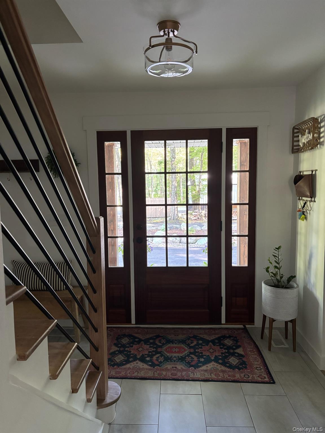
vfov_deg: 67.3
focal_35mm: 26
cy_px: 216
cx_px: 162
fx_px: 325
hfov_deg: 53.1
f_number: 1.6
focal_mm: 5.96
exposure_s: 1/40
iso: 500
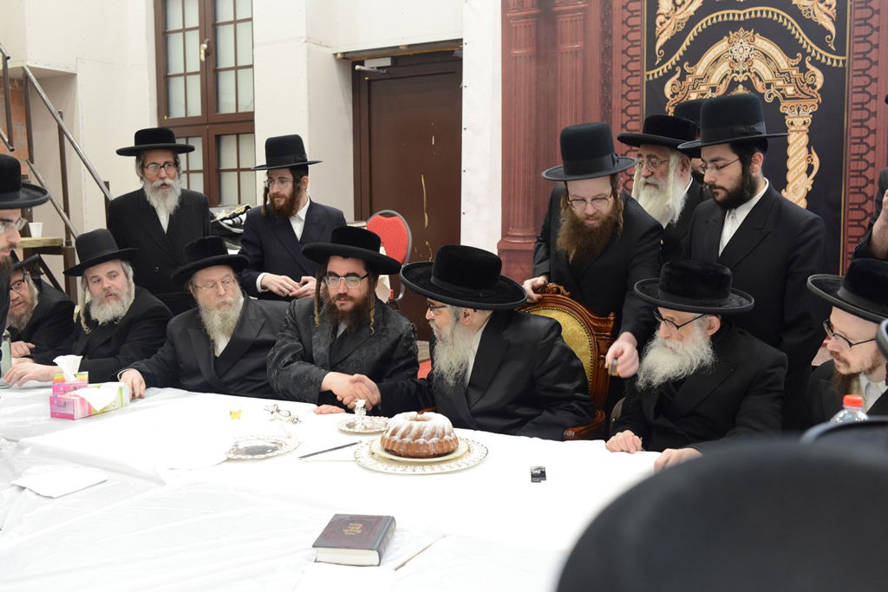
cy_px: 296
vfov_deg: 37.9
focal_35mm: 35
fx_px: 863
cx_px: 444
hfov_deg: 54.4
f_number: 5.6
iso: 1600
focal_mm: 35
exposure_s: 1/100
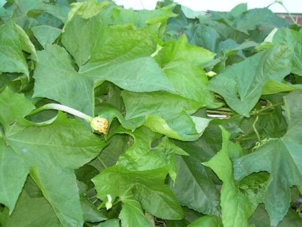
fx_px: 637
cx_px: 151
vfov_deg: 20.2
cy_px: 114
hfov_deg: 26.7
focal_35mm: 73
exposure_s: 1/30
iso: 50
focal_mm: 12.5
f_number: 3.8
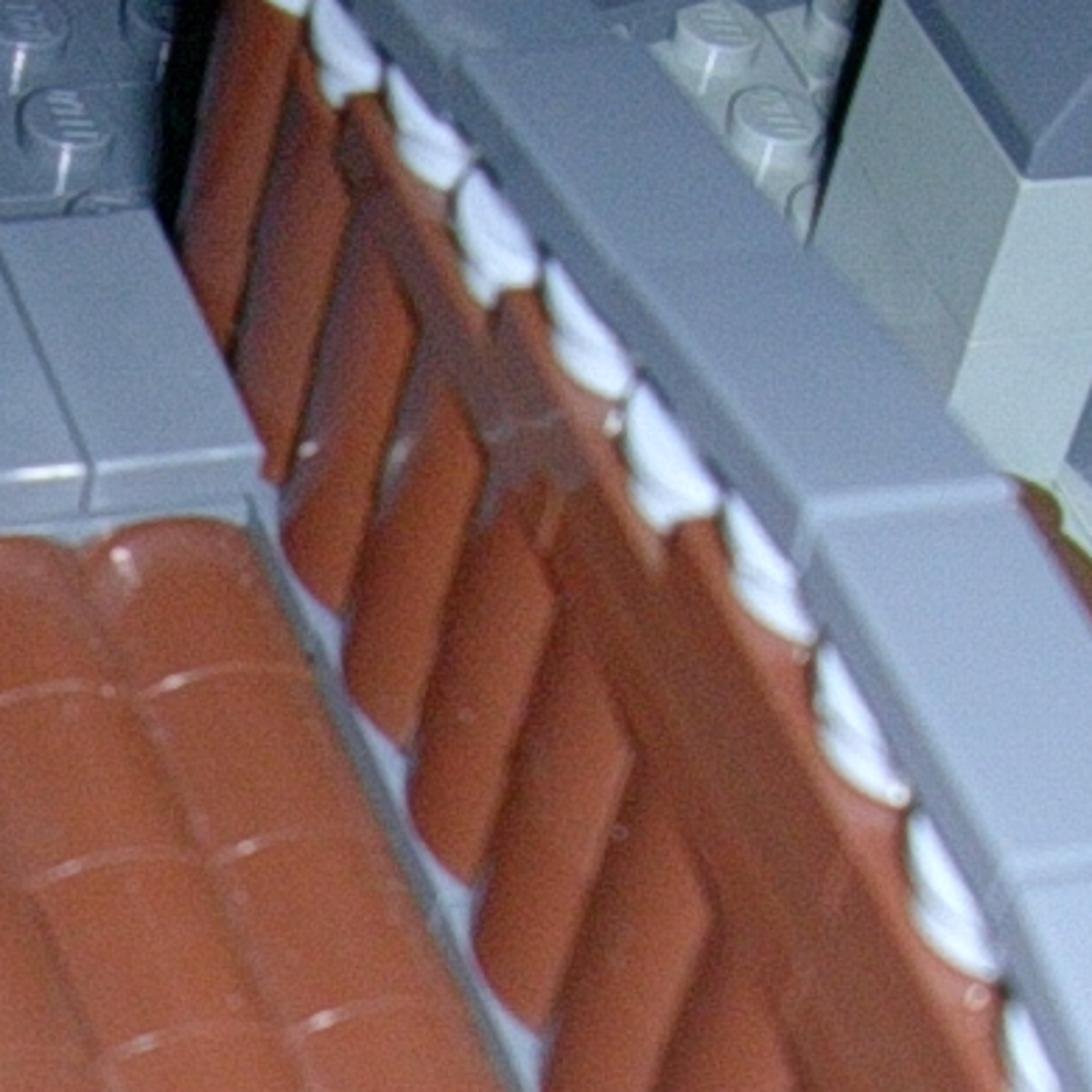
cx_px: -48
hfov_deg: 12.8
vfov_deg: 12.8
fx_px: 4783
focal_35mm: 134
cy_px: 1257
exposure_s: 1/64
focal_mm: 5.6
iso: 70
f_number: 2.7
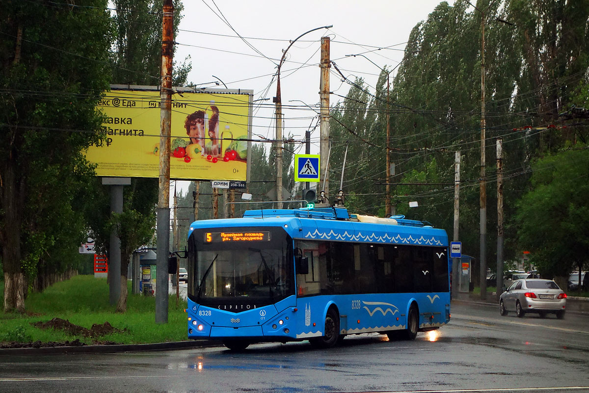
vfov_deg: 13.7
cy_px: 196
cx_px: 294
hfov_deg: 20.4
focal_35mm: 100
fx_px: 1636
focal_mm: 37.1
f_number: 4.9
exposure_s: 1/500
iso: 1000
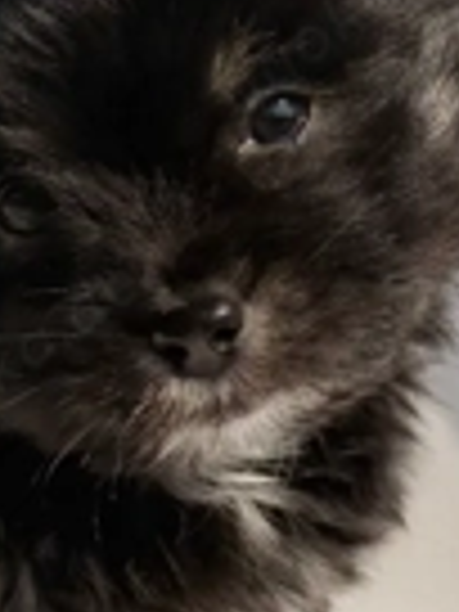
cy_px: 414
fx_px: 2493
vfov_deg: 14.0
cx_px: 104
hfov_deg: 10.5
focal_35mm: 141
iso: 80
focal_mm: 6.76
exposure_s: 1/8772
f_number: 1.78
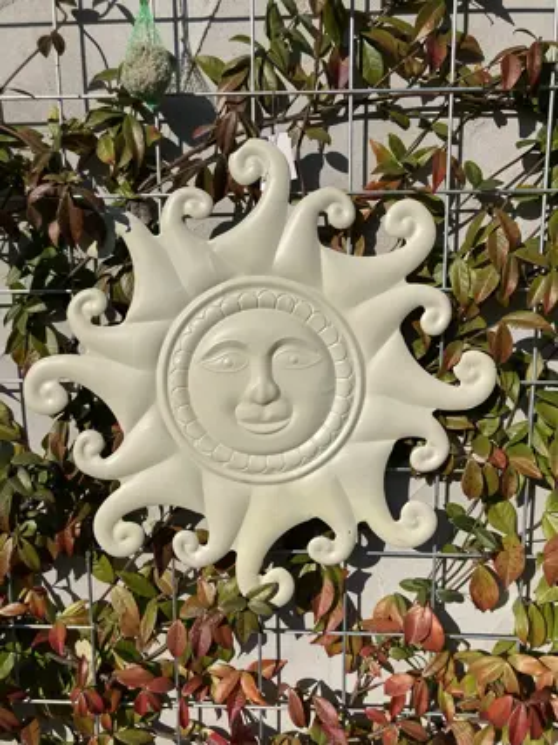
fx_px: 602
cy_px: 372
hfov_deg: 49.7
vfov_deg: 63.5
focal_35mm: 28
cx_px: 279
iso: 20
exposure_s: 1/4808
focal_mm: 3.99
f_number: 1.8
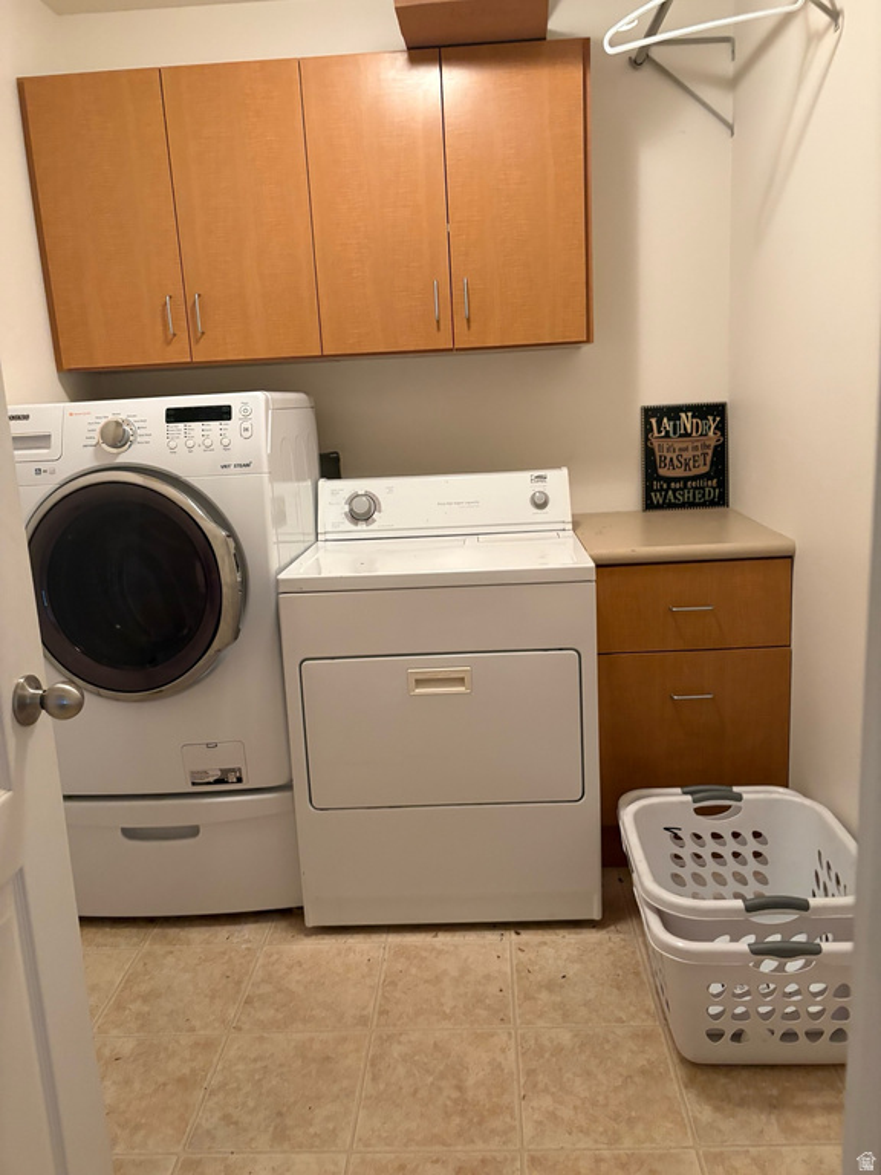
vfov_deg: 67.3
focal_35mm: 26
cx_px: 440
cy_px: 588
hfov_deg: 53.1
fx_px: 882
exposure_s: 1/60
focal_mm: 5.96
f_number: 1.6
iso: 320
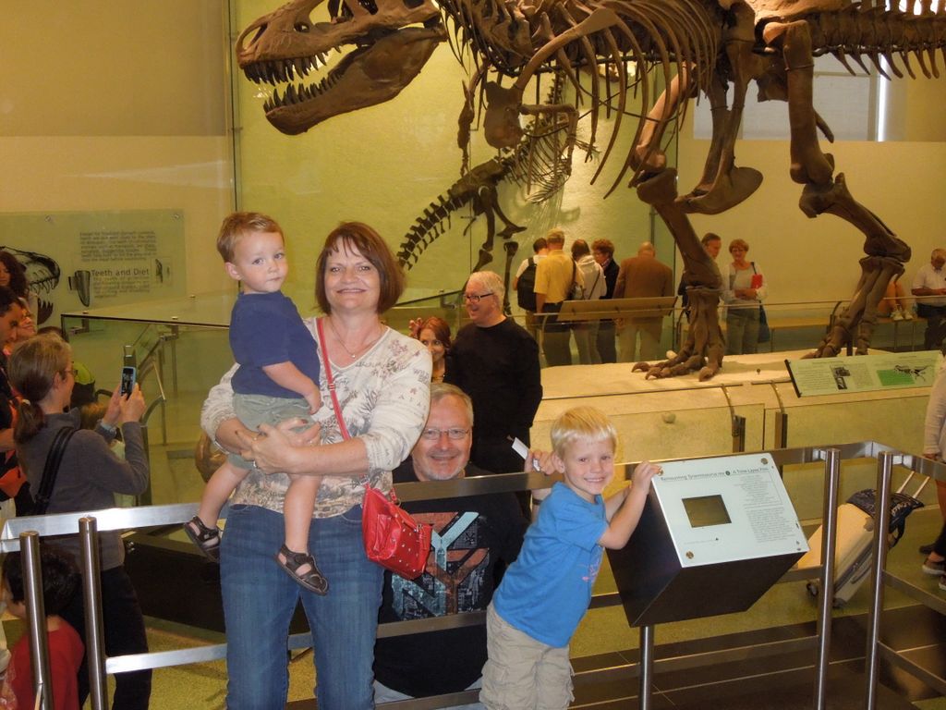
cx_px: 473
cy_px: 355
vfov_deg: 36.8
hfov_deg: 47.9
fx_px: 1066
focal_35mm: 39
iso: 800
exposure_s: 1/30
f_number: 3.8
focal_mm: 7
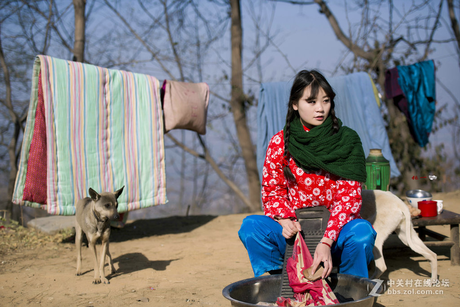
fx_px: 895
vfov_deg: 19.5
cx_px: 230
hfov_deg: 28.8
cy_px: 154
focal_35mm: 70
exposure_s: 1/2500
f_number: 2.8
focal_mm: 70
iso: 100
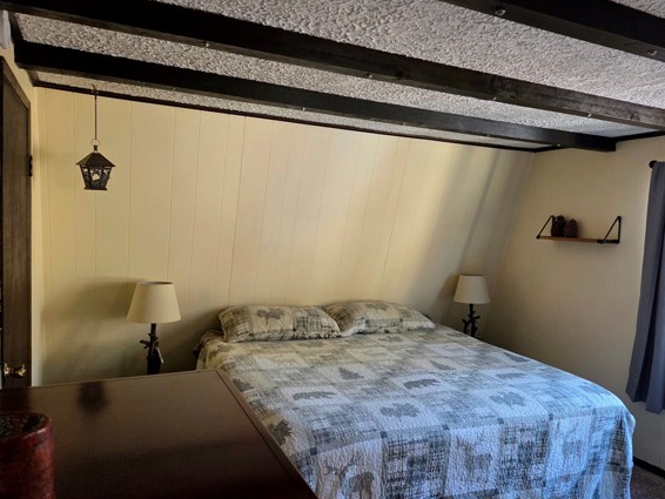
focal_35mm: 26
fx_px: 500
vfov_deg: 53.1
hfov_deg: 67.0
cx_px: 372
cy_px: 247
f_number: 1.8
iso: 400
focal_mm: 5.4
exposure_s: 1/120
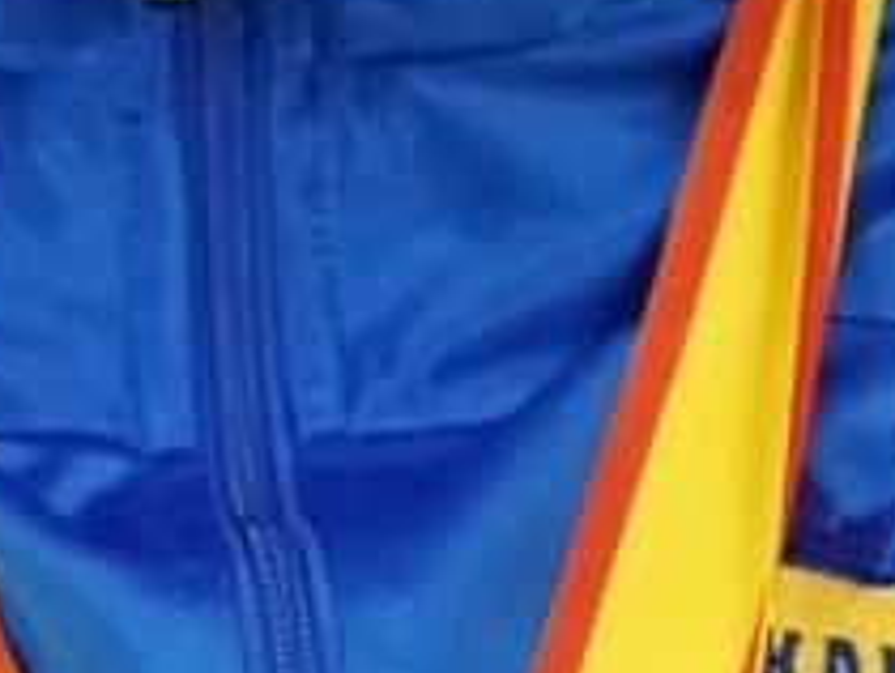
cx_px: 345
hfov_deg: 0.6
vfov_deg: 0.5
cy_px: -98
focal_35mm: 3294
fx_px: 85264
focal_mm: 400
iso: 6400
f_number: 2.8
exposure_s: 1/500
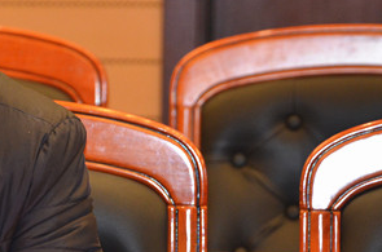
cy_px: 154
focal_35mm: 497
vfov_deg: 2.8
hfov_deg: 4.2
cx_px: -39
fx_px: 5260
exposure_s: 1/60
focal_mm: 122
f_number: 5.6
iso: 800
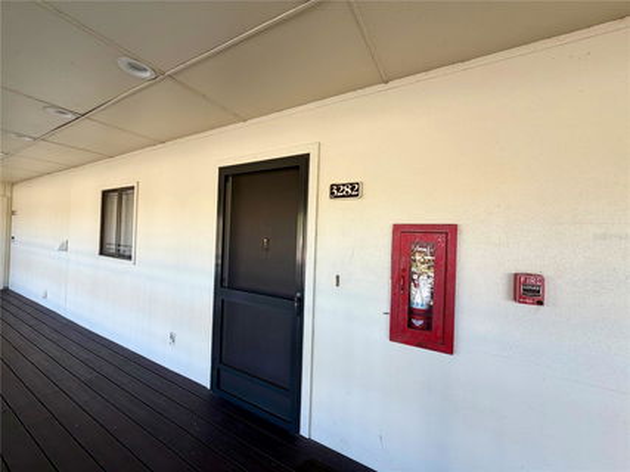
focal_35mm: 14
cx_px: 315
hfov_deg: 102.1
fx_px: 255
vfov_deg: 85.6
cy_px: 236
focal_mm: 2.22
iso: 40
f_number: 2.2
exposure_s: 1/122
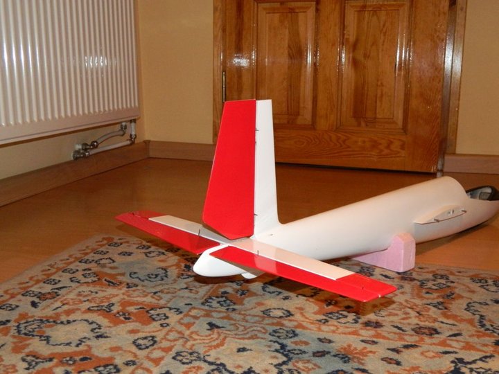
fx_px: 591
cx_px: 250
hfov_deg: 45.8
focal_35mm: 41
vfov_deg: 35.1
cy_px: 187
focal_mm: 7.3
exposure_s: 1/30
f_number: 3.5
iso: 400
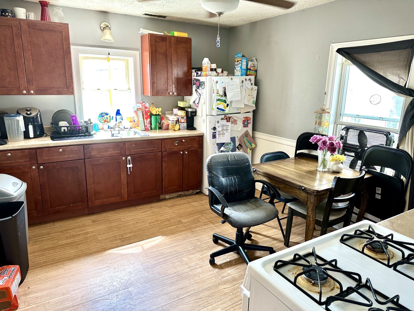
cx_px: 207
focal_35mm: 24
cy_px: 156
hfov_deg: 71.6
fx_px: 287
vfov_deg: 56.8
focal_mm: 6.86
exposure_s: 1/60
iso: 125
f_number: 1.78
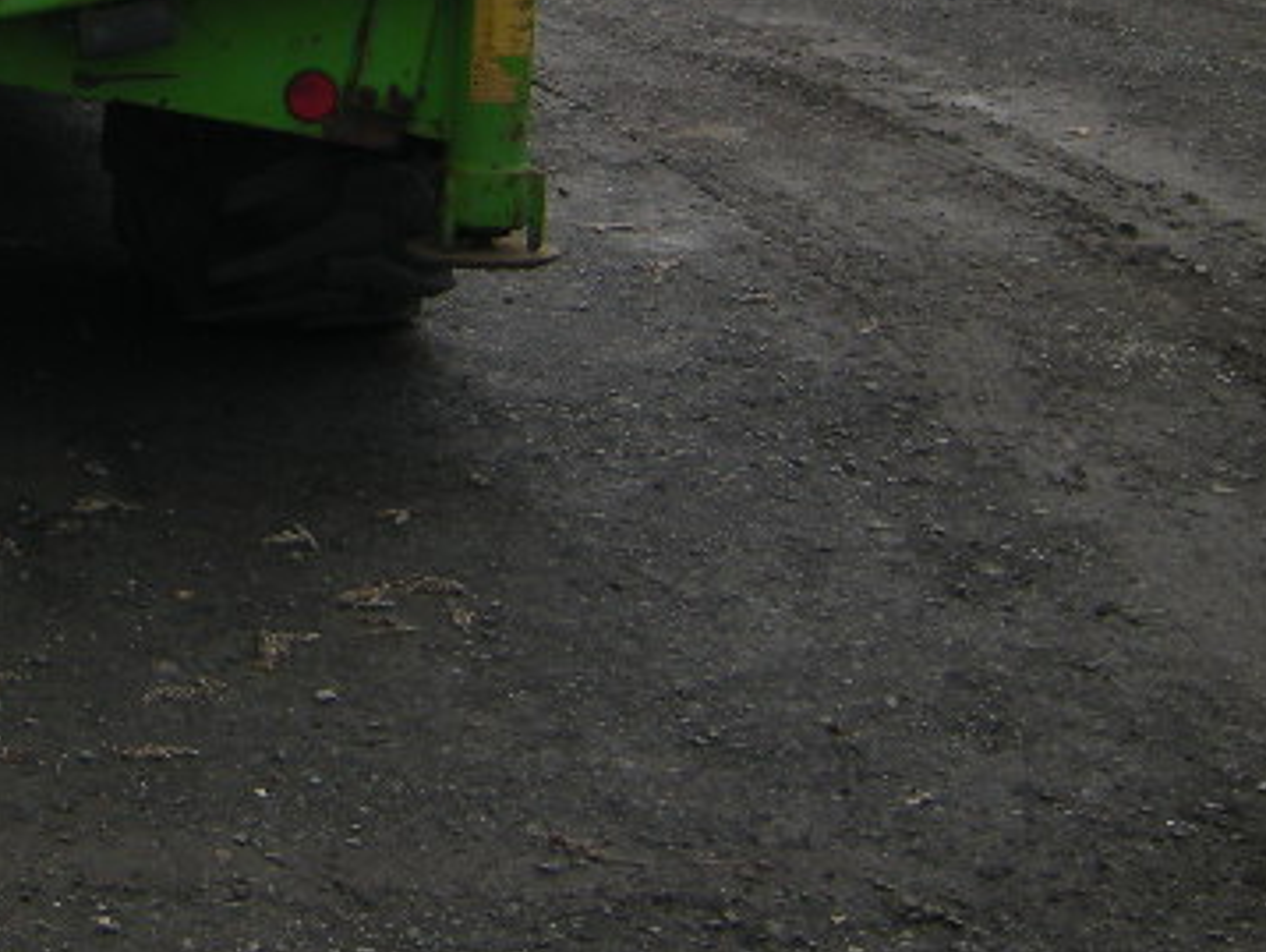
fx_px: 2928
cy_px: -255
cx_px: -357
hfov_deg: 22.0
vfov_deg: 17.4
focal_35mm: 80
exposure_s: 1/180
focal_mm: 4.7
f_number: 5.6
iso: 64
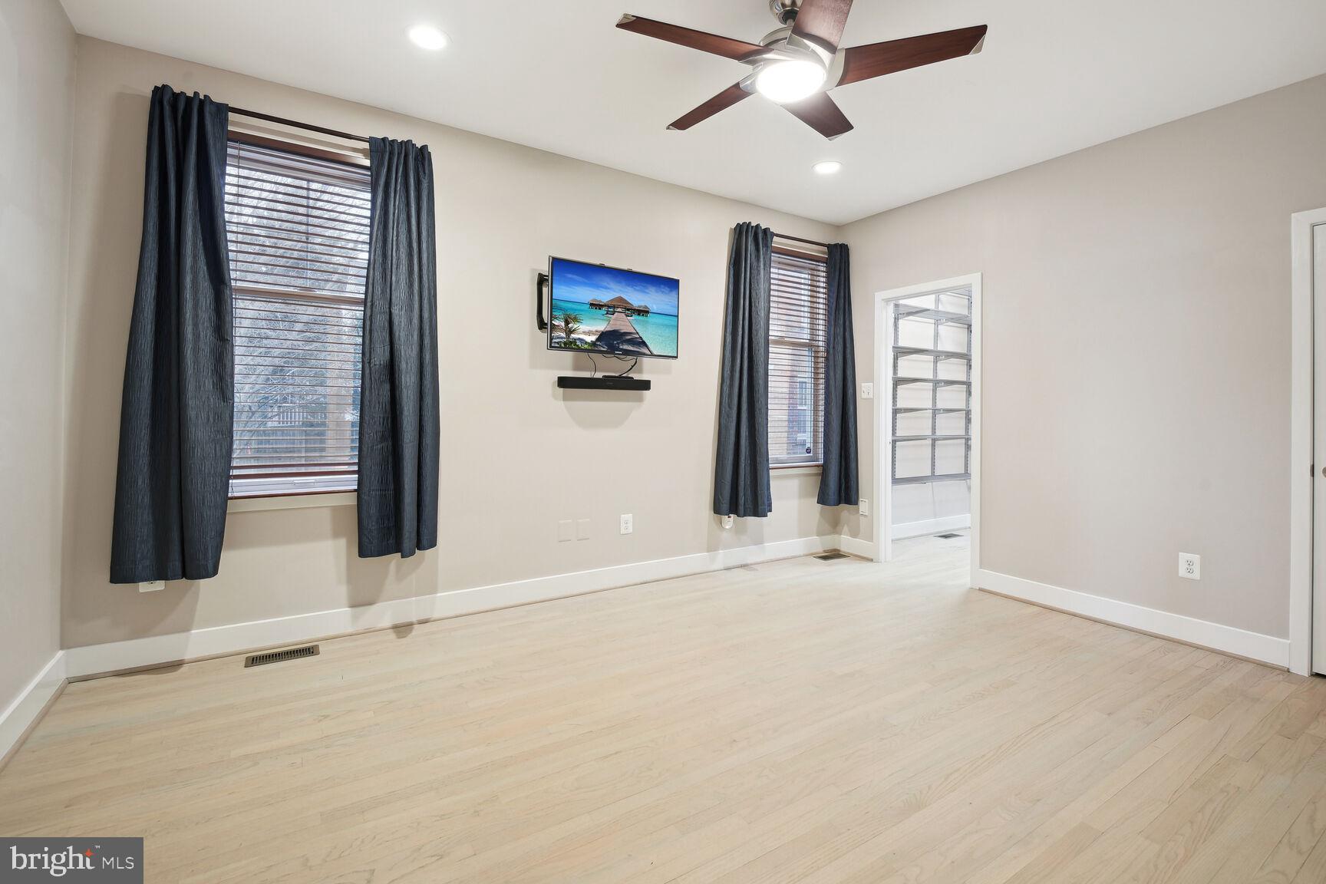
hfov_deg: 96.7
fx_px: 589
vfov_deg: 73.7
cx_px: 663
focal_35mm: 16
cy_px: 442
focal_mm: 16
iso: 400
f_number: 8
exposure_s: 1/2
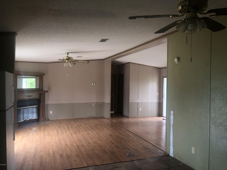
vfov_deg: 49.7
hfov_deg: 63.4
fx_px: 184
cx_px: 114
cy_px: 85
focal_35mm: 28
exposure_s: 1/27
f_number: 1.8
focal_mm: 3.99
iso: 20
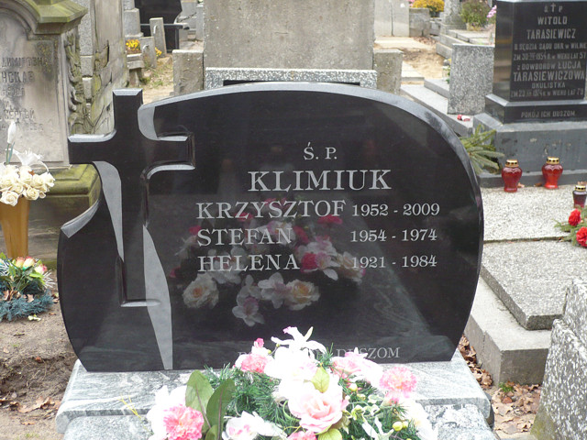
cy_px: 220
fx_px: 848
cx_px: 294
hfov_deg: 38.2
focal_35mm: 50
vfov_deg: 29.1
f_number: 3.4
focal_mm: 8.3
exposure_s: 1/30
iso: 160
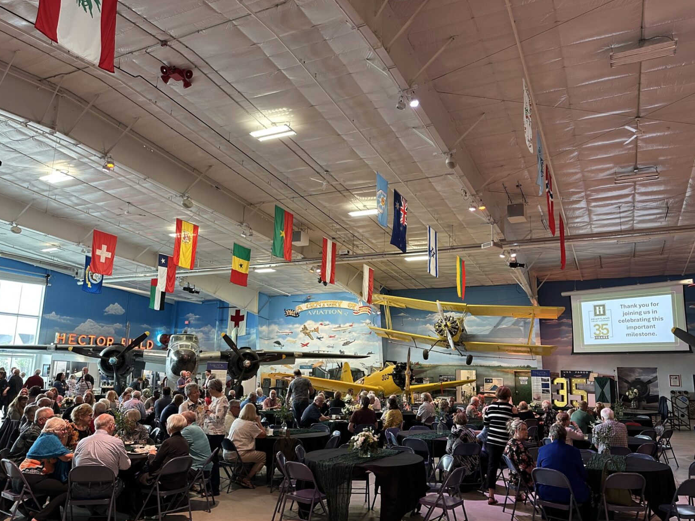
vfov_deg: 53.1
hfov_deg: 67.3
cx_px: 364
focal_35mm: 26
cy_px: 271
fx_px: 522
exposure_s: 1/60
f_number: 1.78
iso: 250
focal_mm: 6.86
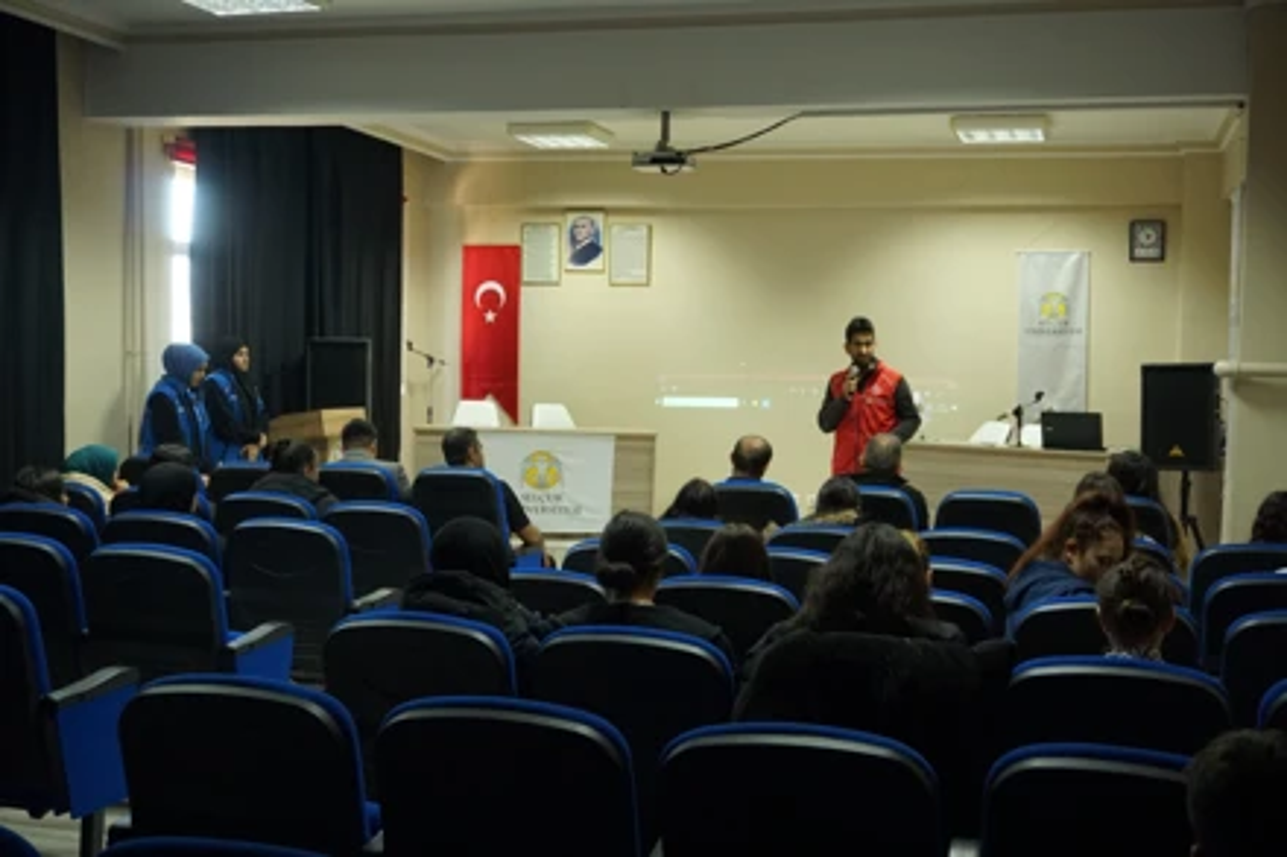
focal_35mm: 42
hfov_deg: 46.4
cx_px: 644
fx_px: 1501
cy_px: 428
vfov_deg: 31.9
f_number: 4.5
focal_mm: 28
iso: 3200
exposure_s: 1/100
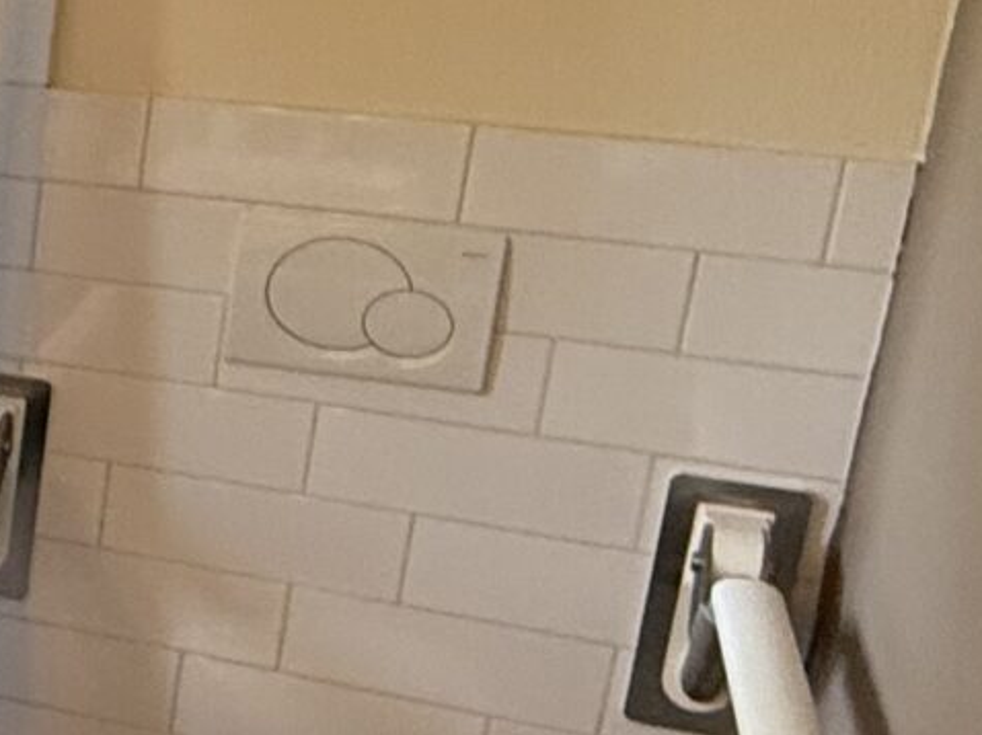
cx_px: -639
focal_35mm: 75
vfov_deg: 19.6
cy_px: 390
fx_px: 2127
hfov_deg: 20.6
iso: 250
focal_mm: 2.22
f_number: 2.2
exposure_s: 1/100
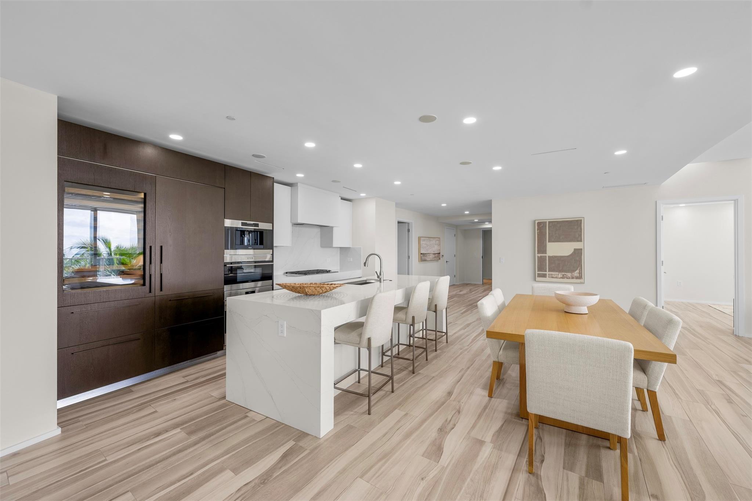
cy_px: 250
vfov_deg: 81.2
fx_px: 292
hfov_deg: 104.3
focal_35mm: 14
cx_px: 376
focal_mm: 14
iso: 64
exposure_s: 1/1.67
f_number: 8
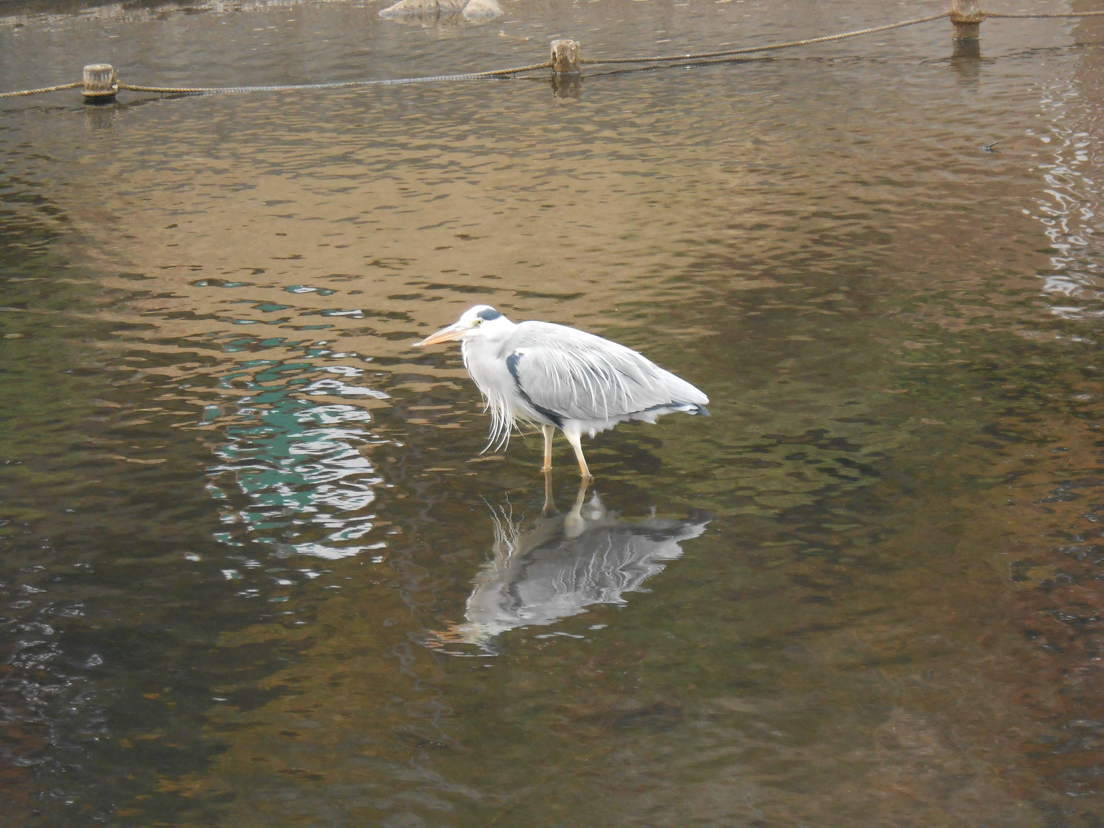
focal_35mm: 156
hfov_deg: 12.7
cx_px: 552
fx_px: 4975
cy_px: 414
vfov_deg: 9.5
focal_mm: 27.6
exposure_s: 1/60
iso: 250
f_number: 6.5
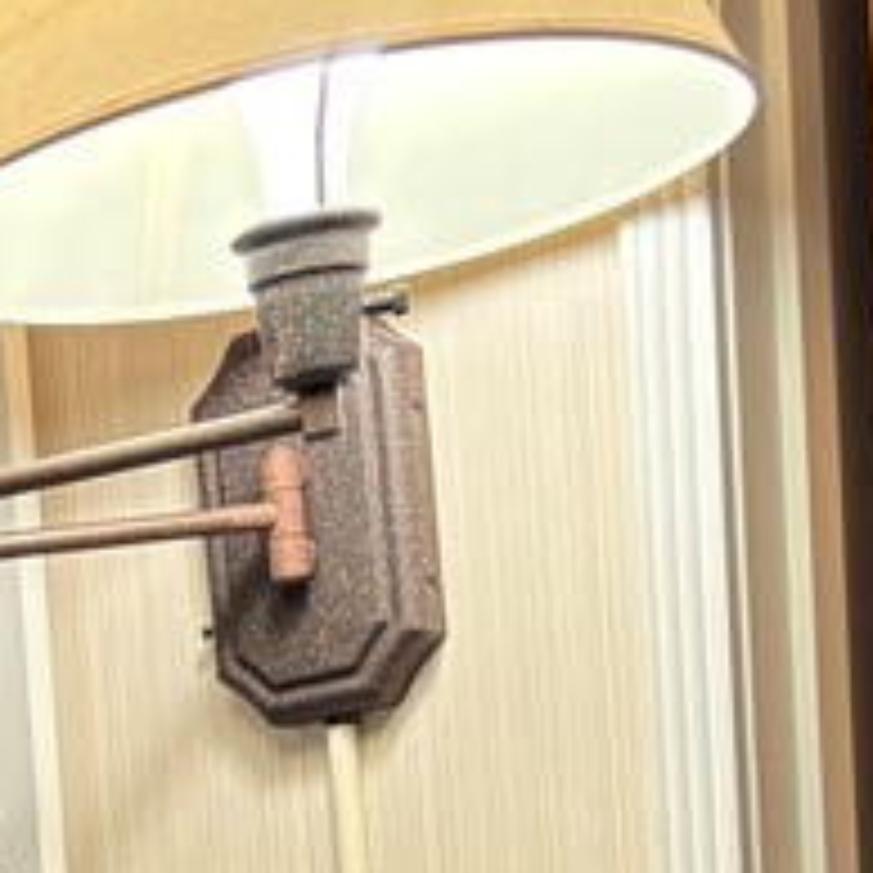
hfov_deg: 13.4
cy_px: 1638
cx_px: -549
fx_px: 3452
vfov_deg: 12.9
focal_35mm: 121
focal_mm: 5.96
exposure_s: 1/60
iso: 250
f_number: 1.6
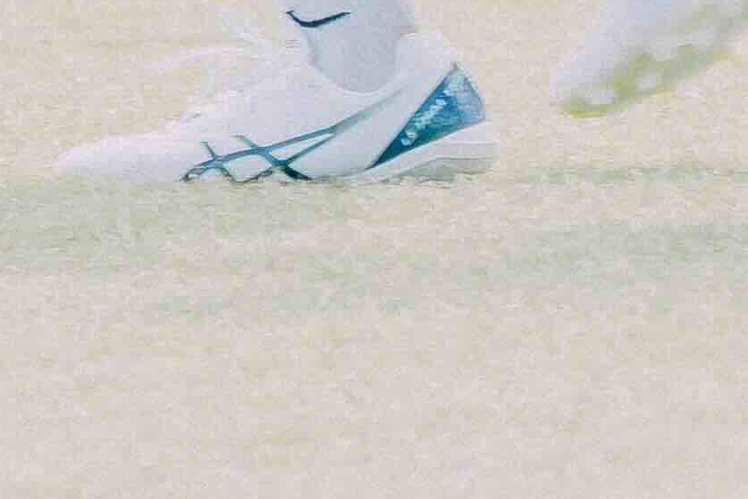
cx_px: -873
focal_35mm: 2726
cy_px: -1198
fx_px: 56646
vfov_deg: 0.5
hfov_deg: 0.8
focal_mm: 382
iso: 200
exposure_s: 1/500
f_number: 6.3
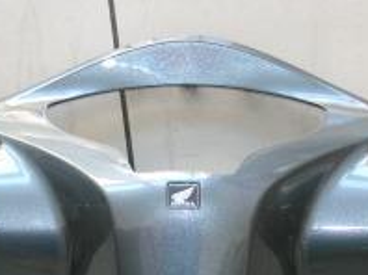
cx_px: 214
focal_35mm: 122
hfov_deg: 16.2
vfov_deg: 12.1
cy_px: 176
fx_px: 1295
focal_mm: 9.1
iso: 50
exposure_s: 1/30
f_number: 3.4
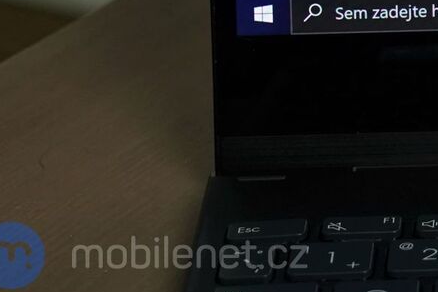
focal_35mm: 219
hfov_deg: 8.8
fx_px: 2664
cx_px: 912
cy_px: -325
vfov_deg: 6.1
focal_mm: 50
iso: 1600
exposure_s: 1/200
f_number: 6.3
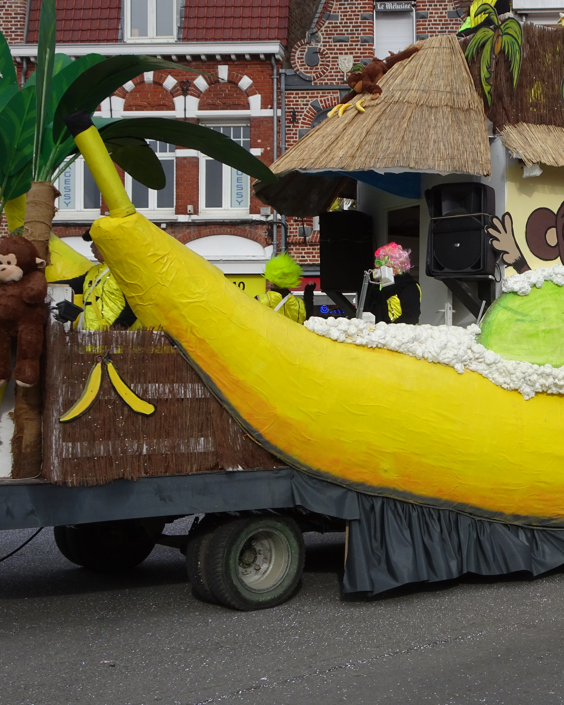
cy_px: 323
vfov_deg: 34.7
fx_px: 1127
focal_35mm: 54
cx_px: 516
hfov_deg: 27.1
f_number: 4
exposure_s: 1/320
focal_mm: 6.37
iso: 80
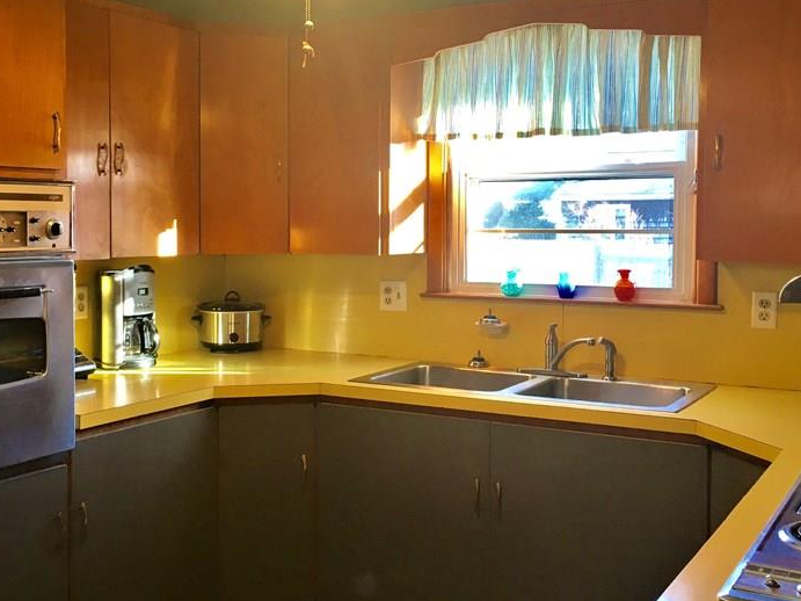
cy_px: 269
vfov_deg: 33.6
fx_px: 995
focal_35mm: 43
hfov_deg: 43.7
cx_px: 340
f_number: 2.2
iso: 50
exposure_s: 1/30
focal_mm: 4.15
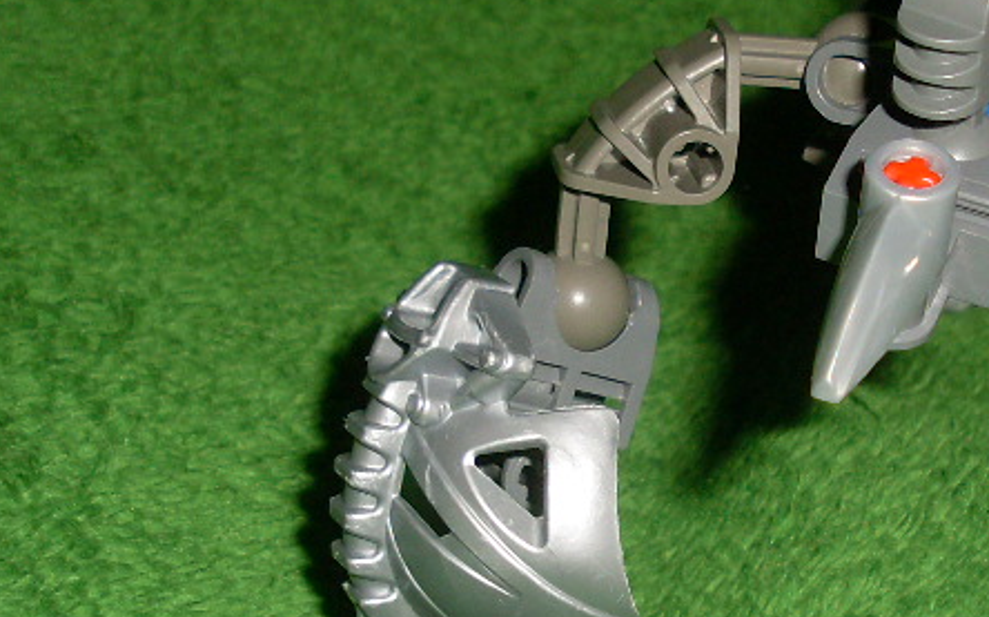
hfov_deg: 21.9
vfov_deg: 14.0
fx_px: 2505
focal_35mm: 93
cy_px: 396
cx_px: 849
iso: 100
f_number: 7.7
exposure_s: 1/45
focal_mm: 6.3
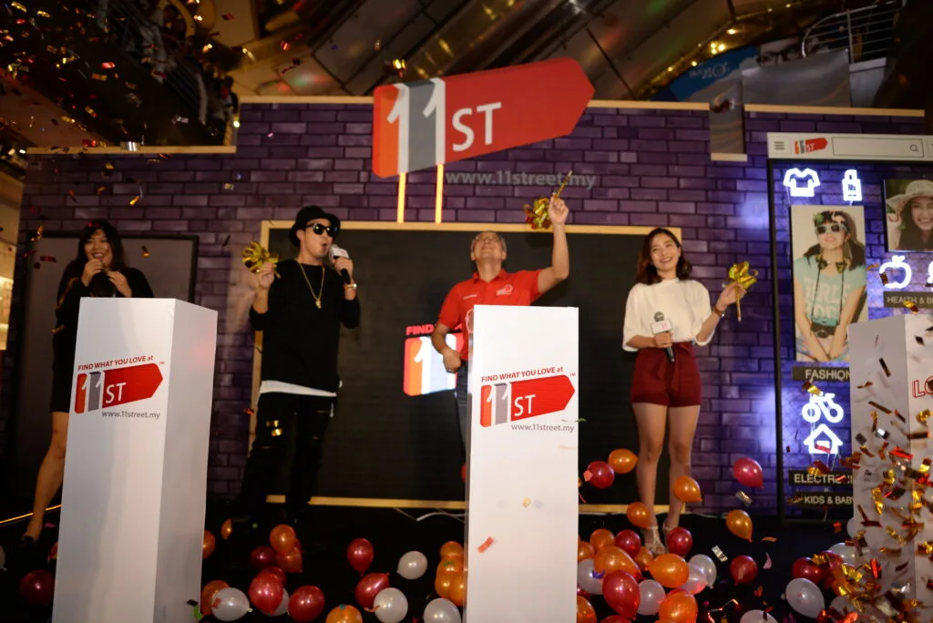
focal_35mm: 24
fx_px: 622
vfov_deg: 53.2
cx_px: 466
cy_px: 312
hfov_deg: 73.7
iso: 400
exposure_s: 1/250
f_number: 2
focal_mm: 24
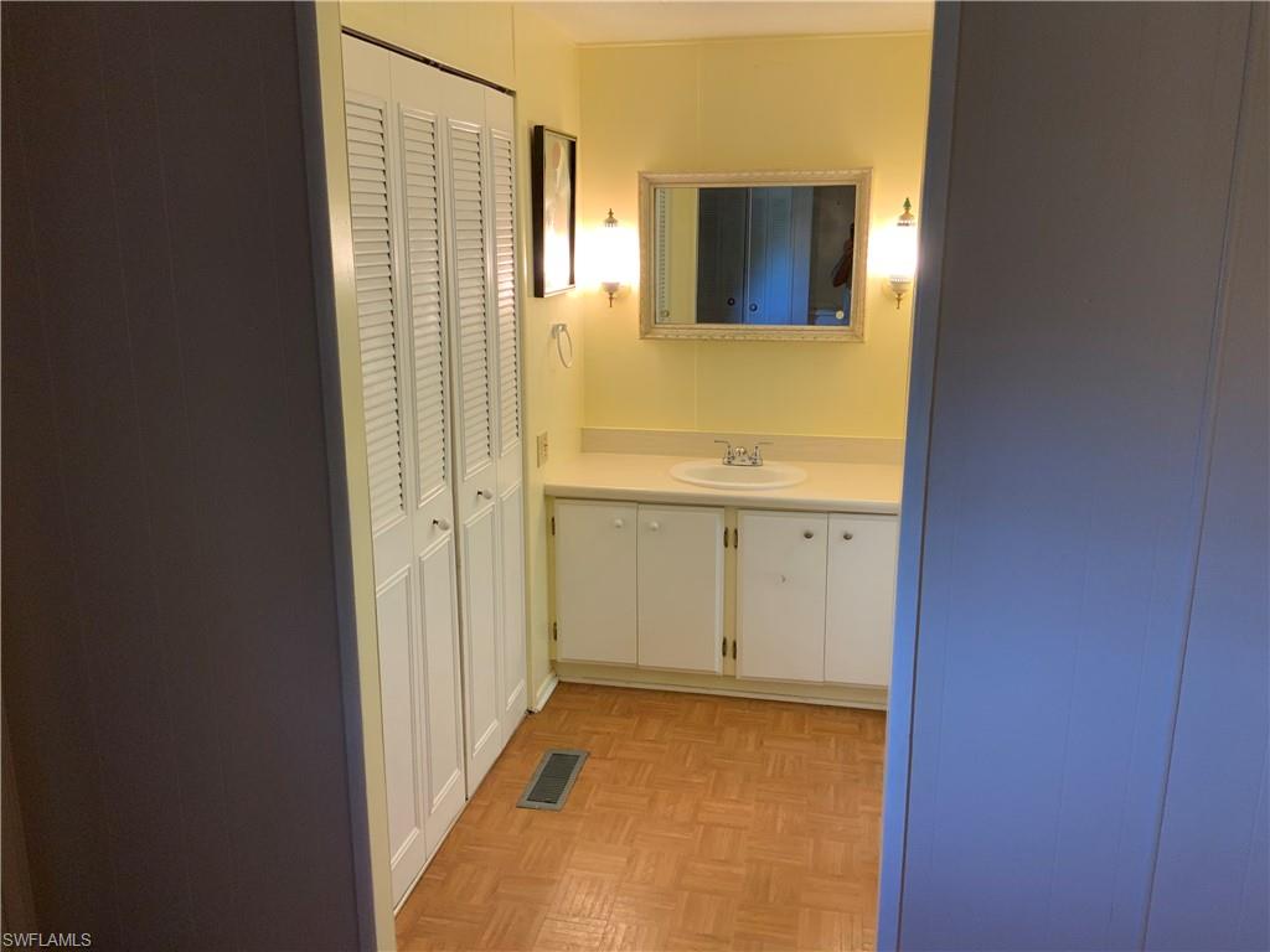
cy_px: 476
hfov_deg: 61.7
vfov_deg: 48.2
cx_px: 635
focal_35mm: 29
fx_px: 1064
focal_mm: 3
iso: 100
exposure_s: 1/60
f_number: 1.8
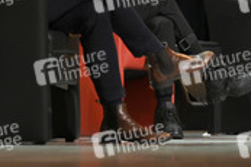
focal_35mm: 256
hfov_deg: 8.0
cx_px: 236
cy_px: -41
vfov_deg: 5.3
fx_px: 1783
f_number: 4
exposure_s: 1/400
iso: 1600
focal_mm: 98
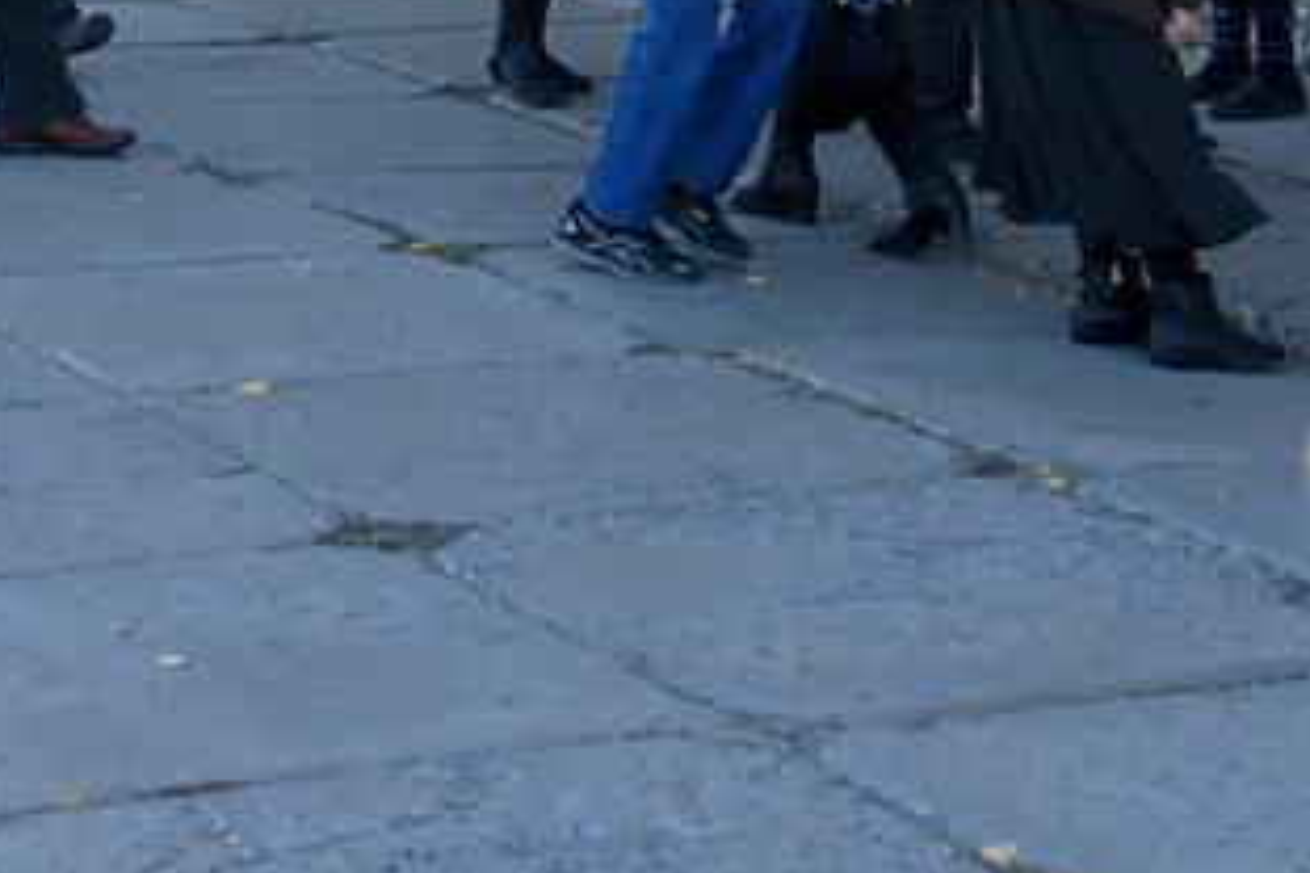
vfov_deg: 11.3
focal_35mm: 118
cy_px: -275
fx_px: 4294
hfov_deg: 17.3
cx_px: 512
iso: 200
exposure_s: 1/160
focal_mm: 24
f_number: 5.6
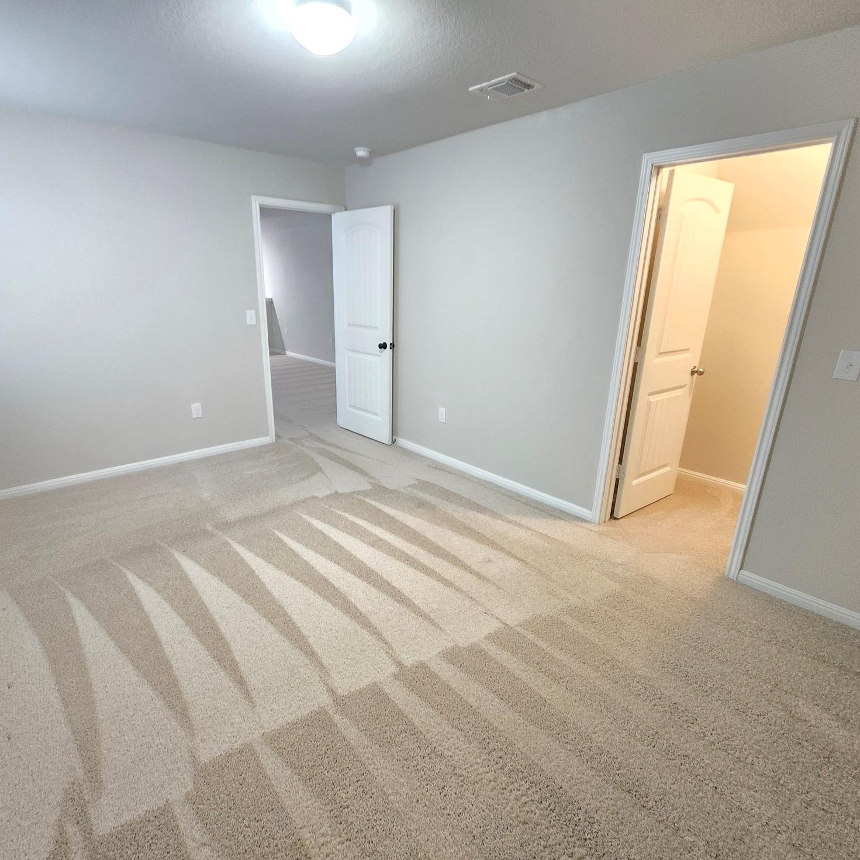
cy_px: 440
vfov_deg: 87.4
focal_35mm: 16
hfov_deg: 87.3
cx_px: 399
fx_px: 450
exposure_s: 1/40
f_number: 2.2
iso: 1250
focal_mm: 2.2
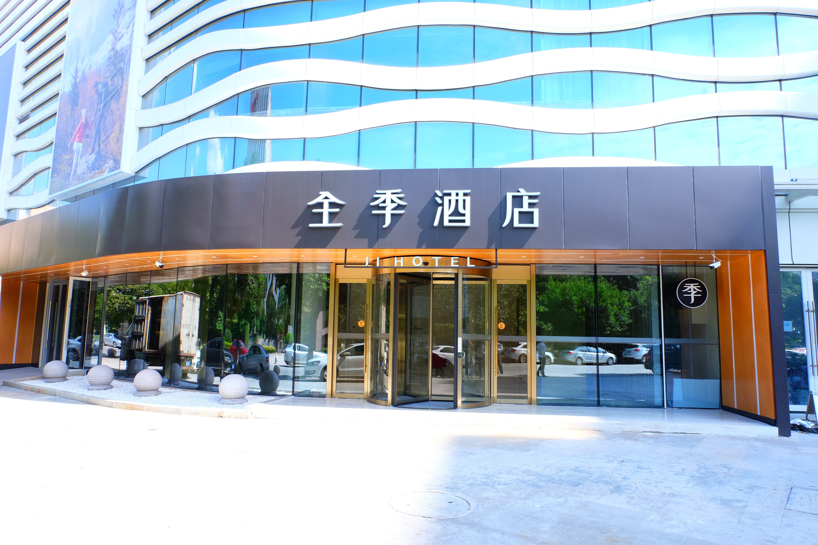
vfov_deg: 53.1
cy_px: 272
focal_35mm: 24
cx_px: 409
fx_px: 545
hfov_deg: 73.7
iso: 800
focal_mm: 16
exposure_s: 1/180
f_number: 10
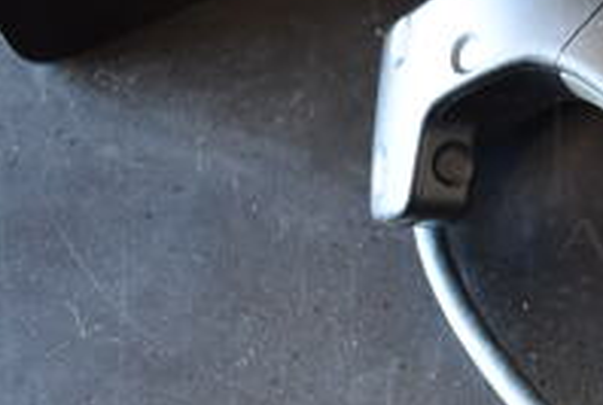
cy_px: 110
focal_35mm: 83
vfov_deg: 16.5
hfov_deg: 21.1
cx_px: 877
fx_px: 1393
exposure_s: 1/60
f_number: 4
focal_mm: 18
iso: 900
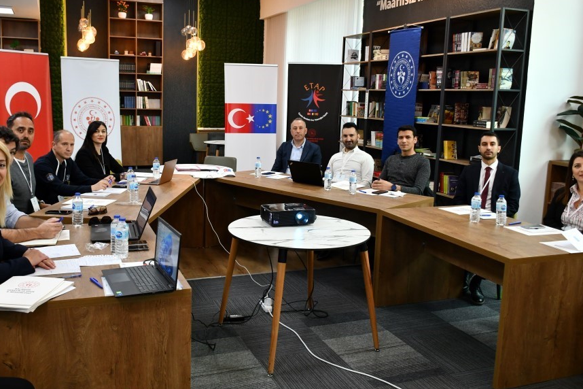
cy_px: 173
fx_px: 551
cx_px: 263
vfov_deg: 38.8
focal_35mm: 34
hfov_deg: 55.7
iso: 800
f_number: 3.5
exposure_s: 1/200
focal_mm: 18
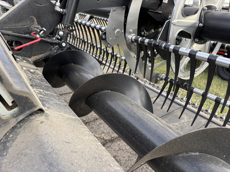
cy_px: 86
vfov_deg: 53.1
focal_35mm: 26
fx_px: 173
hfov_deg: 67.3
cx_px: 115
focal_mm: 5.96
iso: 40
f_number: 1.6
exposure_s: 1/214
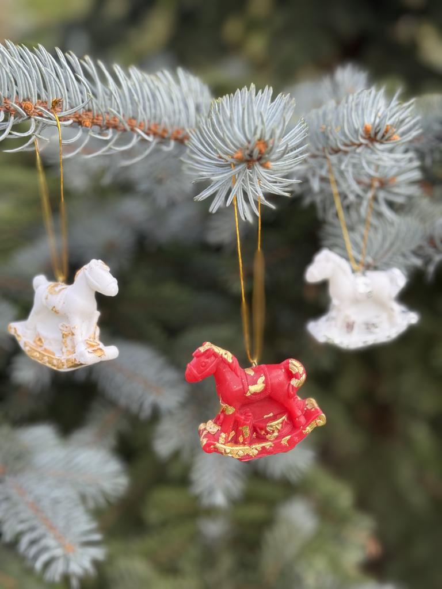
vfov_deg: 39.7
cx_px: 221
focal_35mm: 48
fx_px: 817
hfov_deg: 30.3
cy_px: 294
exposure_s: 1/309
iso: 64
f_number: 1.78
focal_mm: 6.76
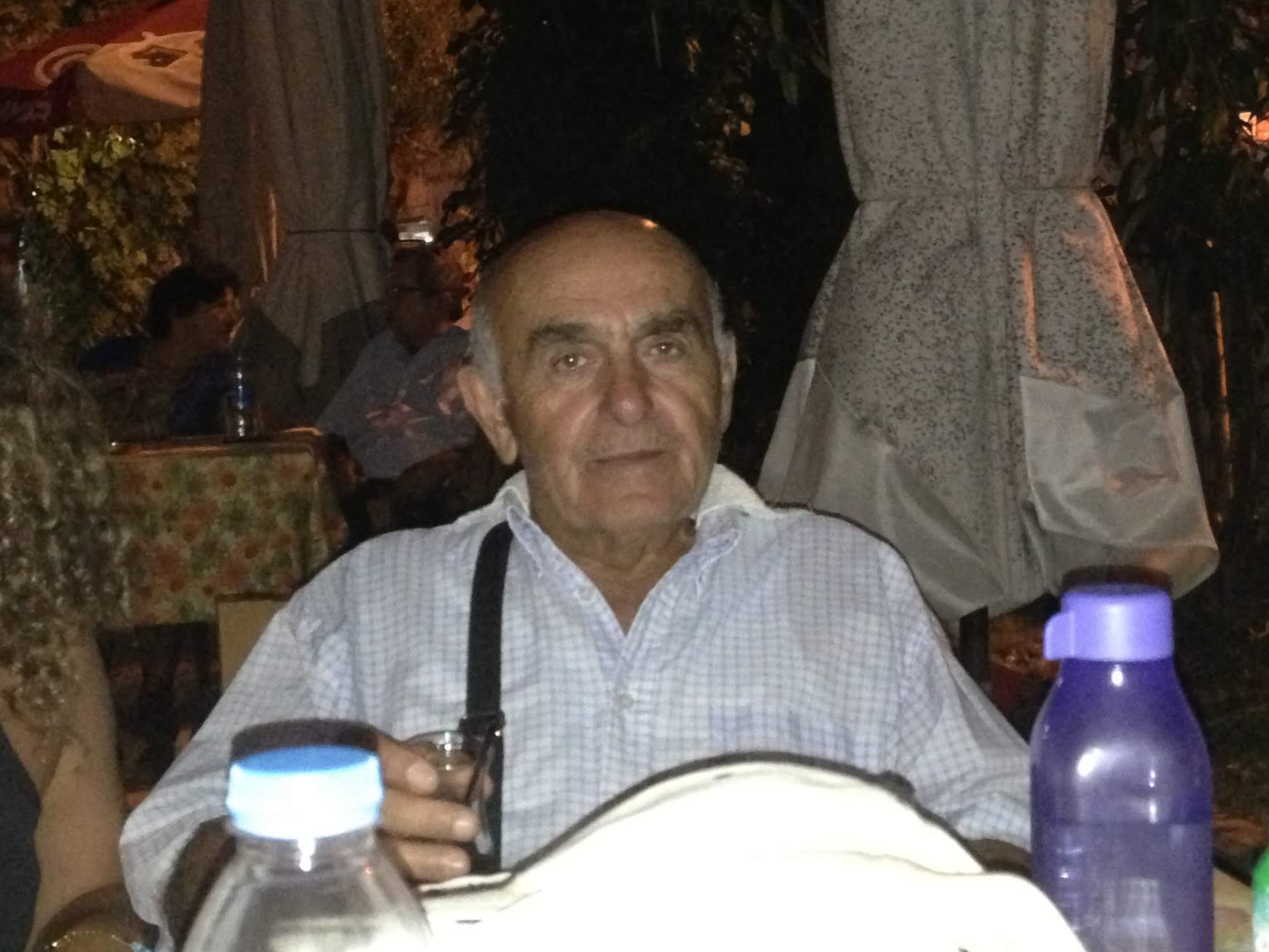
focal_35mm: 62
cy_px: 433
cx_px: 759
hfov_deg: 31.1
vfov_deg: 23.6
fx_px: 2273
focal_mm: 4.13
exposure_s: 1/16
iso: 640
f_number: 2.4
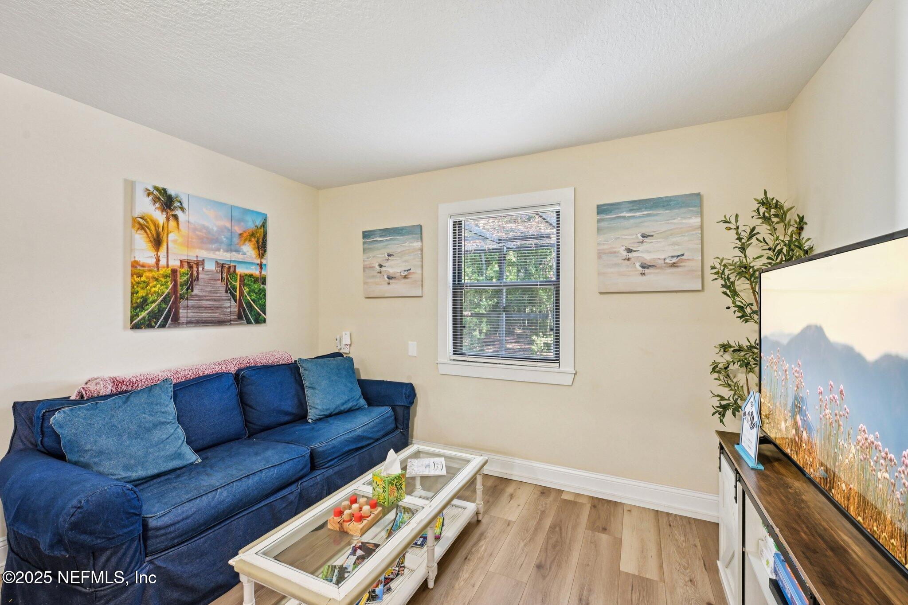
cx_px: 454
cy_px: 302
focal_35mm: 16
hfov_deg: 98.5
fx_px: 391
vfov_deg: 75.5
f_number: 8
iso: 400
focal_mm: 15.5
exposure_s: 1/3.33
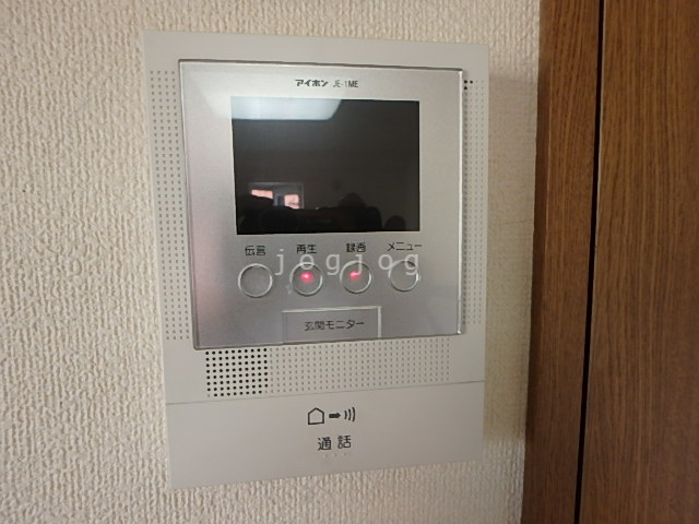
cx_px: 350
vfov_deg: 63.4
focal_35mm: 21
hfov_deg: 79.0
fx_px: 424
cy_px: 262
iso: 200
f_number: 3.5
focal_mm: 3.7
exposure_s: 1/40
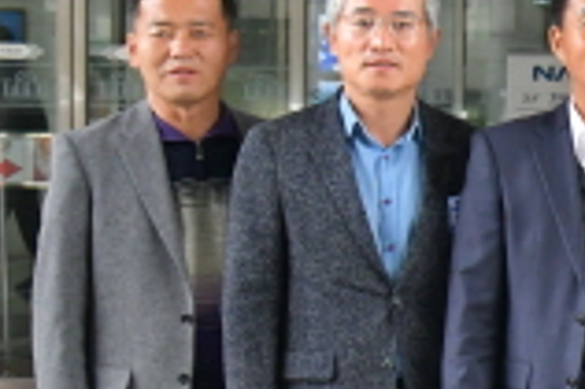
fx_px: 2549
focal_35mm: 157
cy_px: 250
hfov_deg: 12.3
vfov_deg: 8.7
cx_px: 952
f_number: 7.1
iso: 2500
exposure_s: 1/80
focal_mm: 31
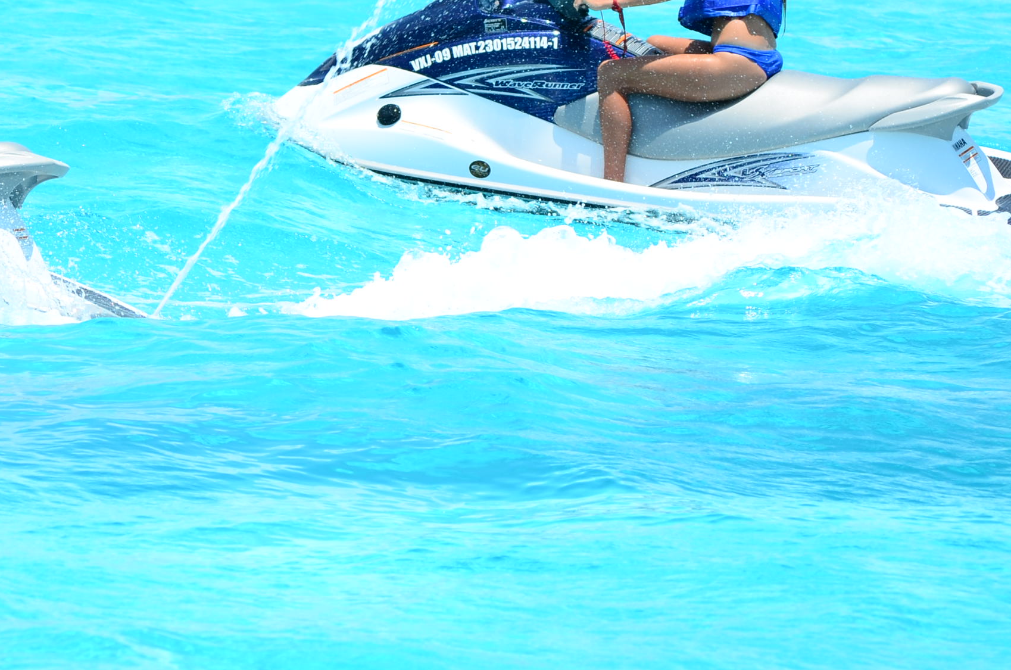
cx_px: 180
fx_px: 8969
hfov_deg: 6.4
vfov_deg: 4.3
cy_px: -42
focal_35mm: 320
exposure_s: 1/640
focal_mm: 98
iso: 100
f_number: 5.6
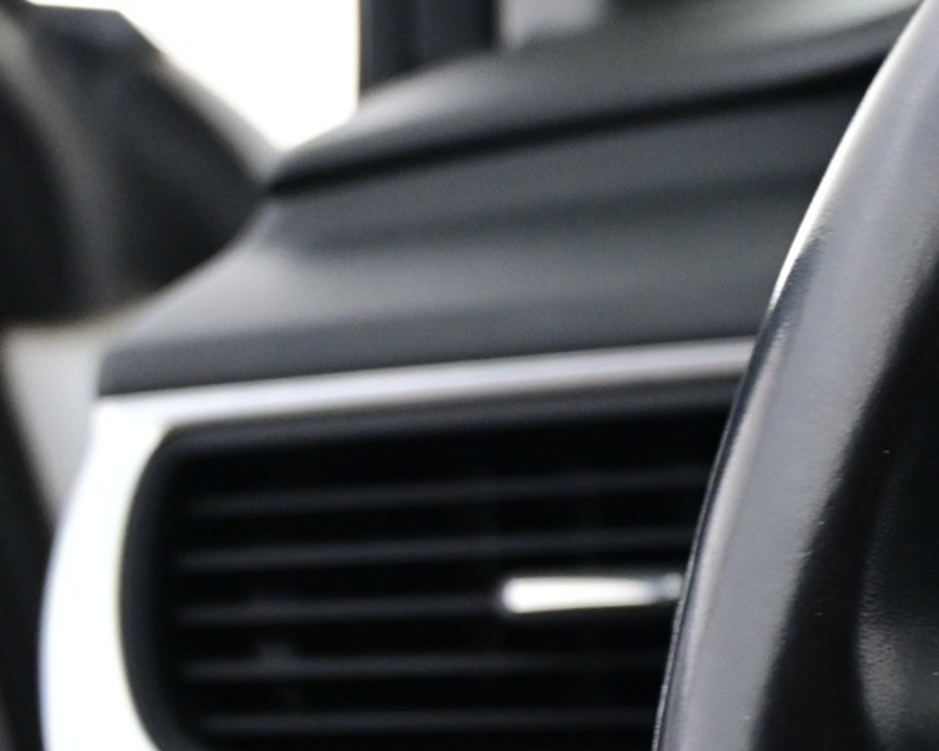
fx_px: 2464
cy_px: 675
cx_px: 1348
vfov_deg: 17.1
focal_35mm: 89
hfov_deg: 19.3
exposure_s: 1/30
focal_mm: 21.5
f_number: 4
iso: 2000
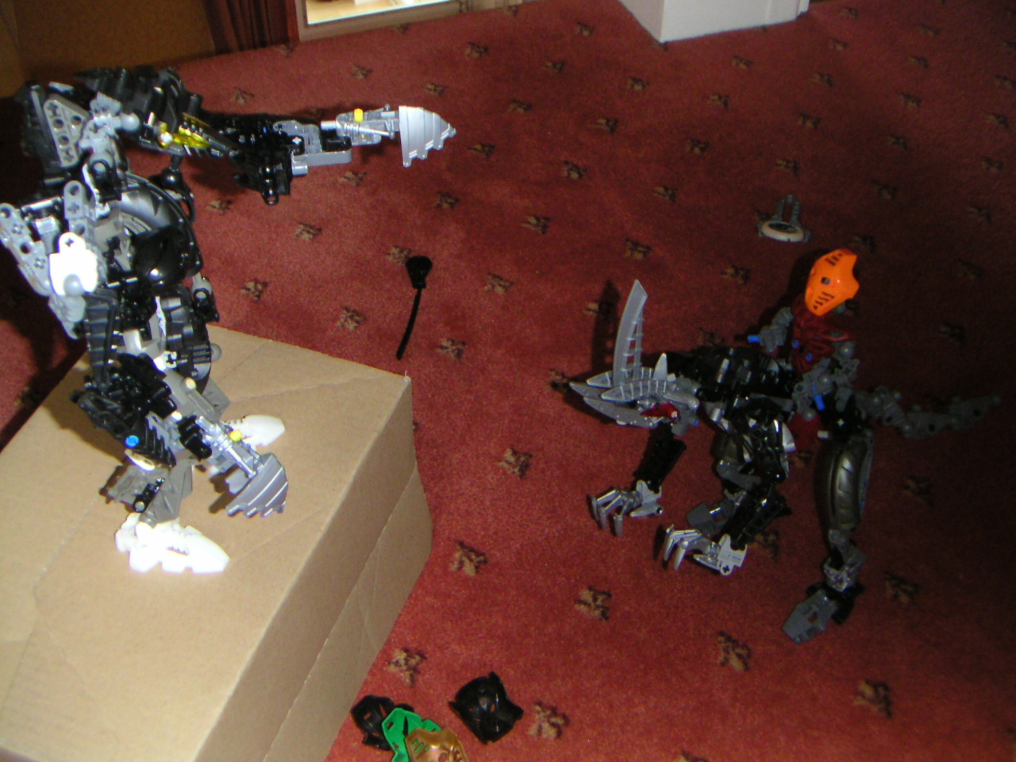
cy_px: 381
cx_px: 508
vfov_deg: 36.8
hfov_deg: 47.9
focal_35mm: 39
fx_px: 1145
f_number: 2.9
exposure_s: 1/45
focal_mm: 5.1
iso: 200
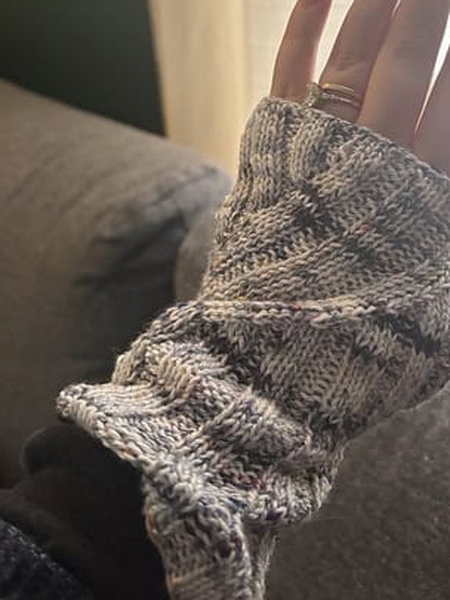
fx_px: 711
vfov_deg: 44.8
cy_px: 177
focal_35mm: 41
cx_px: 282
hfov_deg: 34.9
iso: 160
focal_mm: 6
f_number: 1.6
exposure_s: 1/59
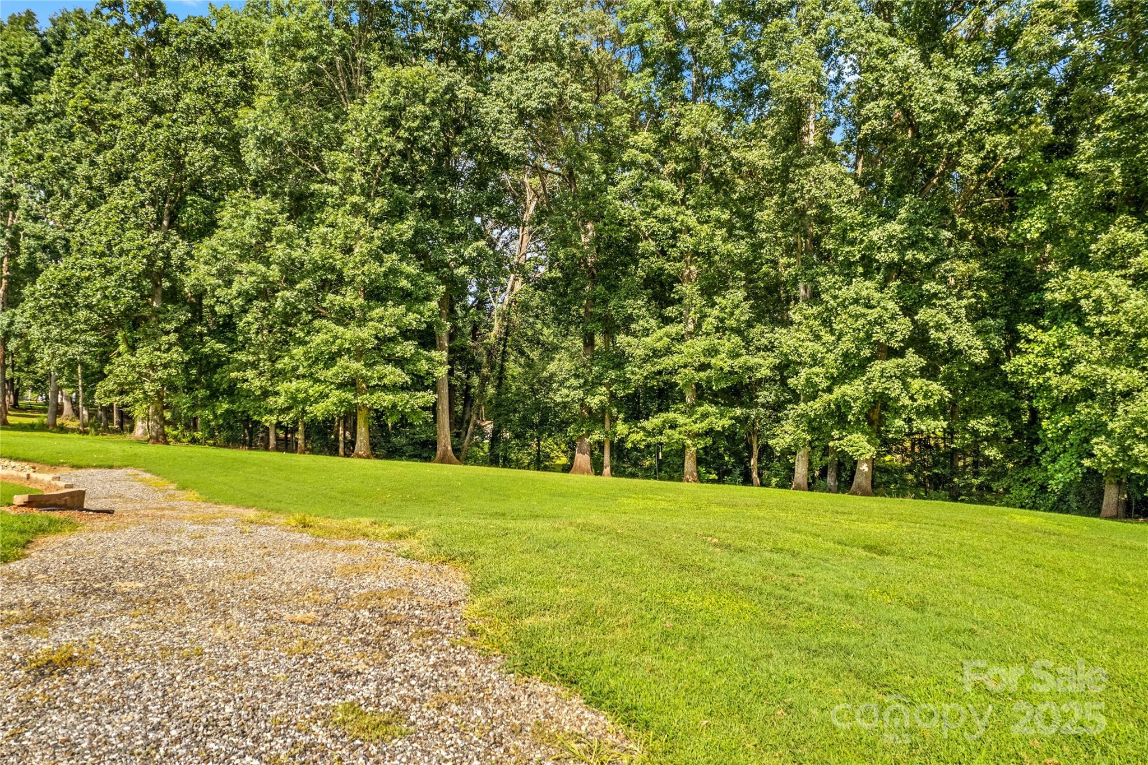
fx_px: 701
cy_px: 382
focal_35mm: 22
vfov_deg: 57.2
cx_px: 574
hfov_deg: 78.6
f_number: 2.8
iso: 100
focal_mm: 8.38
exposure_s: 1/640
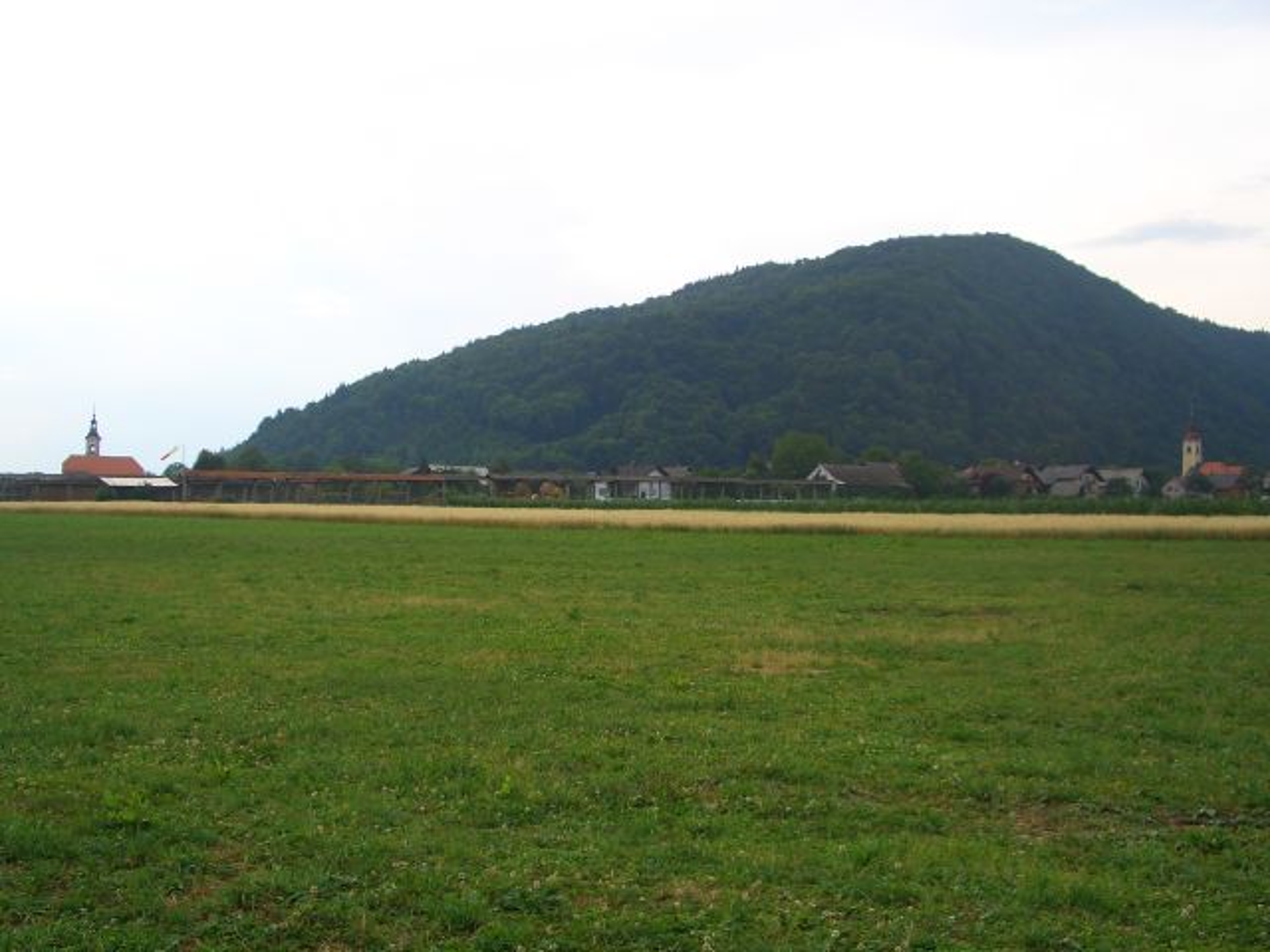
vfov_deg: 40.7
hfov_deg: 52.6
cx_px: 635
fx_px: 1284
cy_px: 476
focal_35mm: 35
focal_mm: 5.8
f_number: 4.3
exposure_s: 1/200
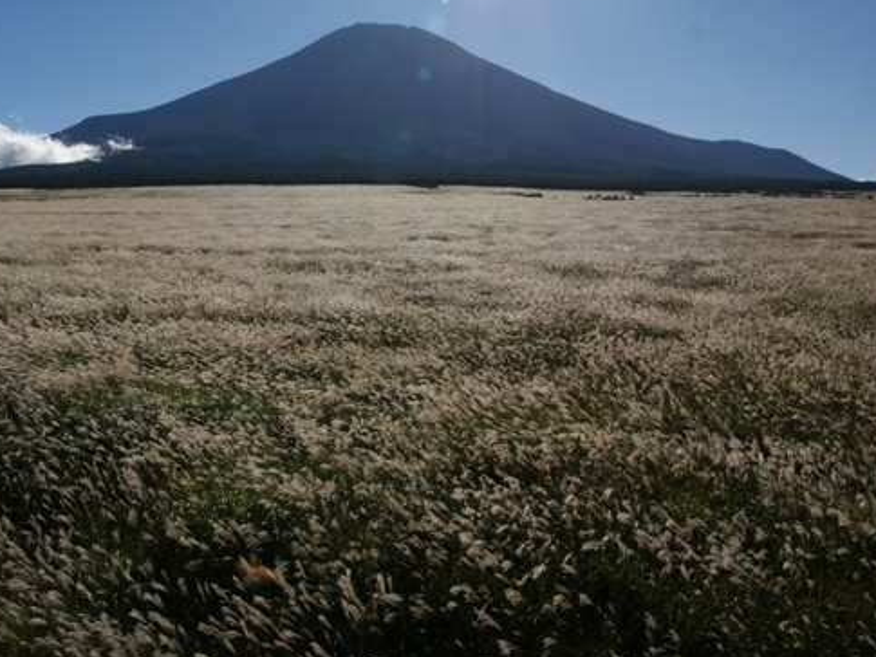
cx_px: 377
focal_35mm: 38
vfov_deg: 37.5
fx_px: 962
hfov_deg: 48.8
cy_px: 249
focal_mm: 16
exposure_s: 1/800
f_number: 11
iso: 200
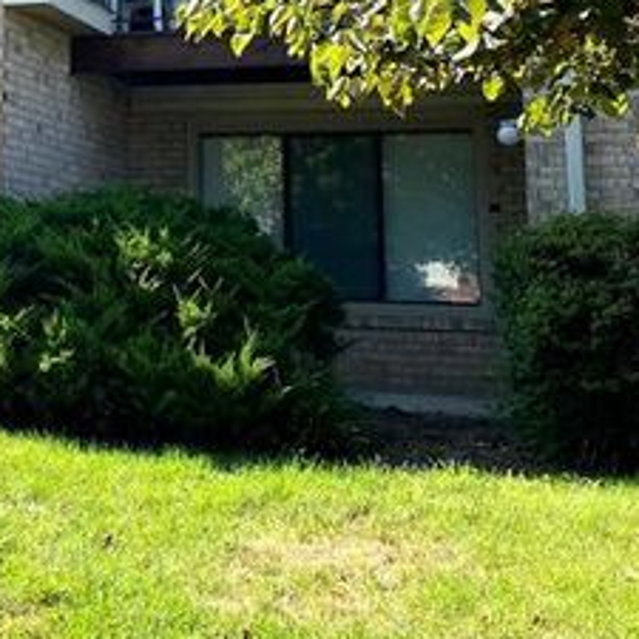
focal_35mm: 68
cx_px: -48
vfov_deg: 24.4
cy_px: 24
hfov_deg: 23.9
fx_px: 1420
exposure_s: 1/1147
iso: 32
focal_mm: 4.25
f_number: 1.8
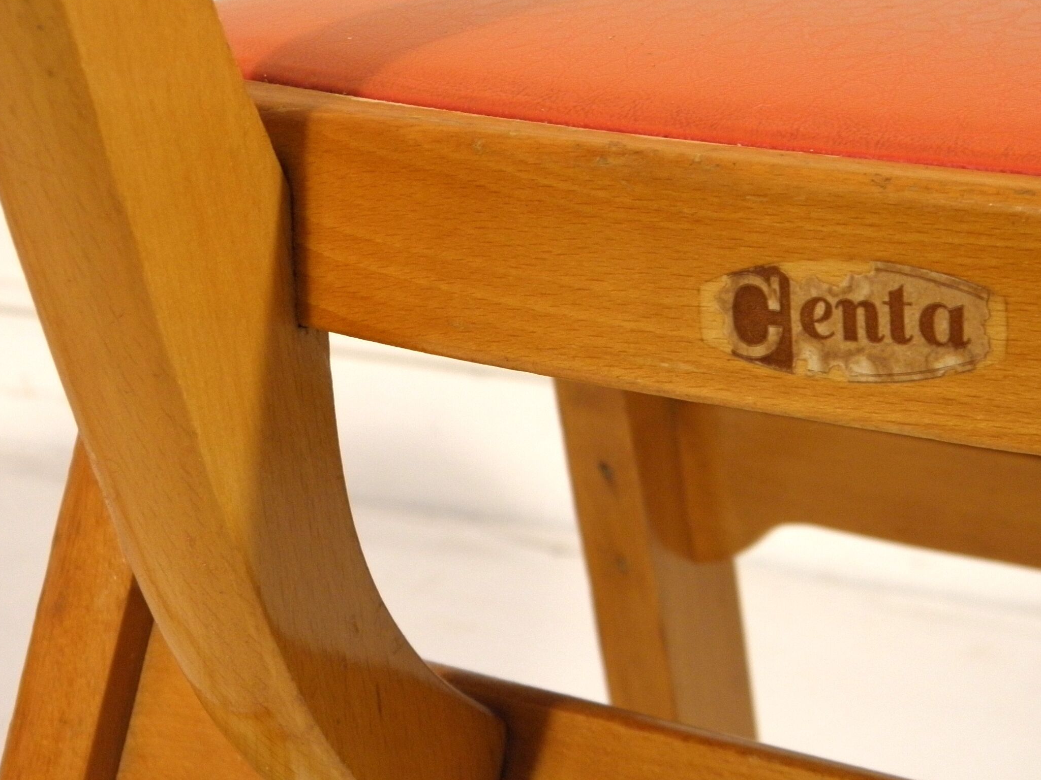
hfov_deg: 23.0
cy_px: 375
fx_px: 2556
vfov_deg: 17.4
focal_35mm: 85
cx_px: 548
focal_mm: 12.2
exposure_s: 1/13
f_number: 4.3
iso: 200
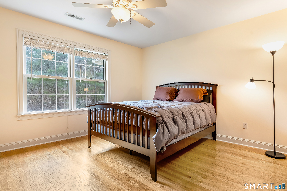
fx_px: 151
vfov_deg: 64.6
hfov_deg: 86.9
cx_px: 144
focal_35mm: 19
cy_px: 96
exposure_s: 1/1.25
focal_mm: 19
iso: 100
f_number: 7.1
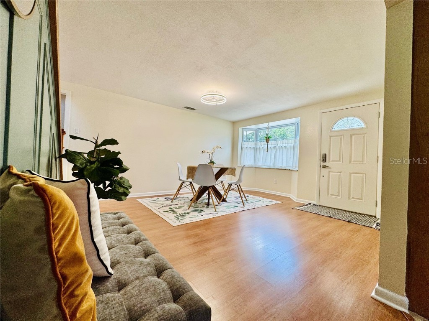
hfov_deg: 102.1
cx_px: 214
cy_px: 160
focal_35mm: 14
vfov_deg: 85.7
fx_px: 174
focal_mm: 2.22
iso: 100
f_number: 2.2
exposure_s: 1/99
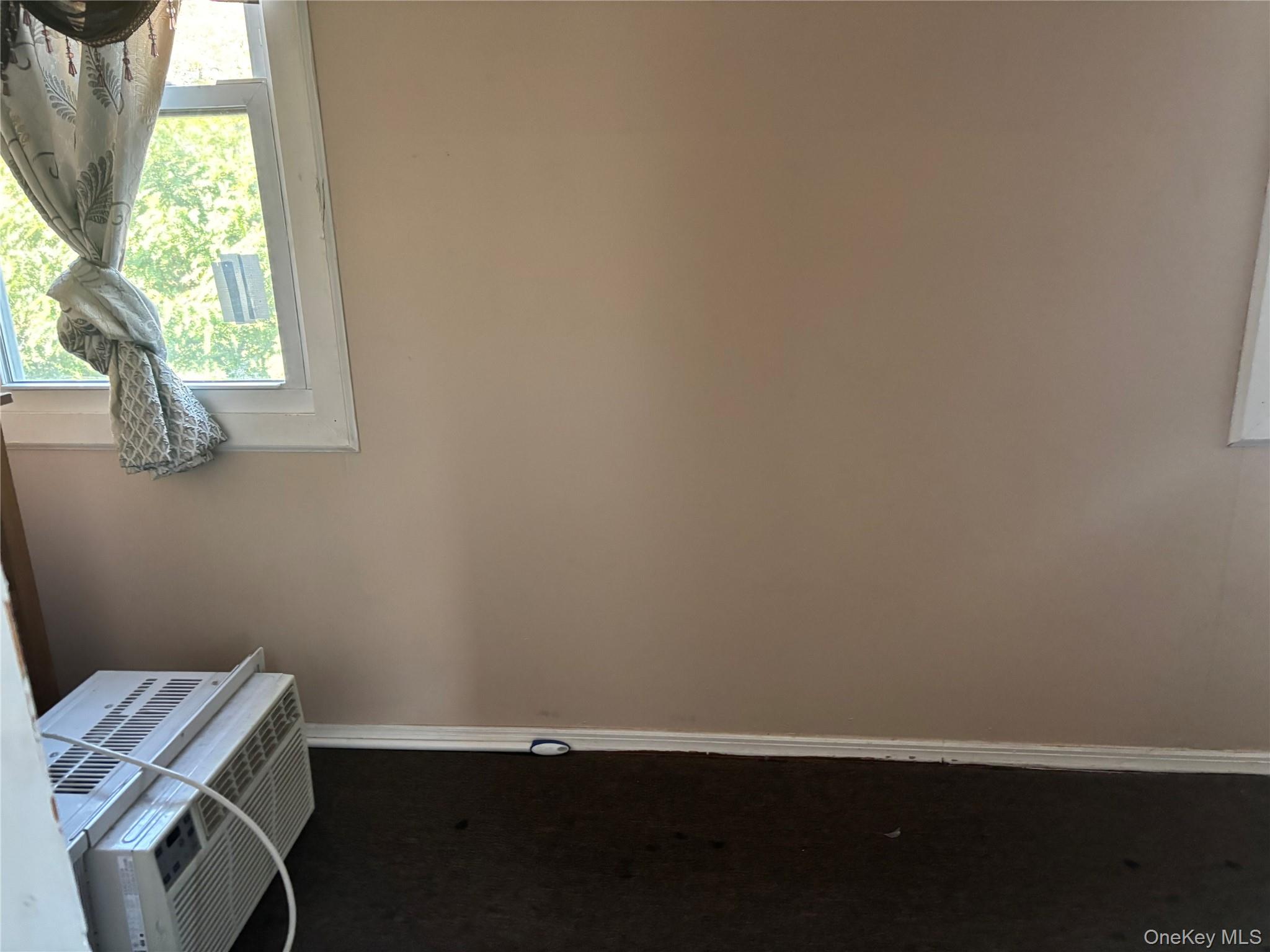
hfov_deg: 67.3
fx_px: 954
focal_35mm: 26
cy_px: 476
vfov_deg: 53.1
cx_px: 635
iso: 500
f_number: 1.6
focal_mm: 5.96
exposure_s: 1/60
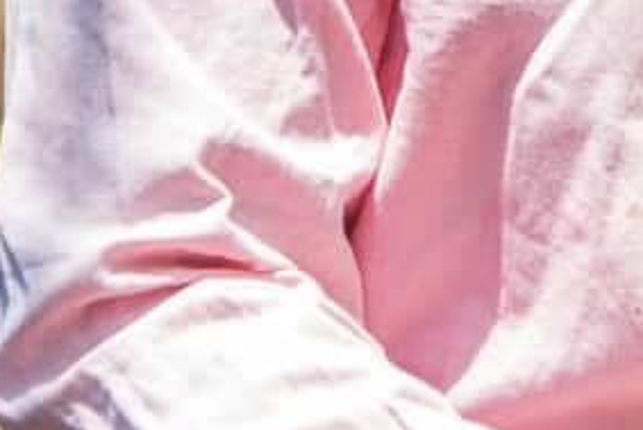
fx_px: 10740
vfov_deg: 2.3
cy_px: -288
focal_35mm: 601
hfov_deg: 3.4
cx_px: 1152
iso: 800
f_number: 2.8
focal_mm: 85
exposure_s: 1/3200
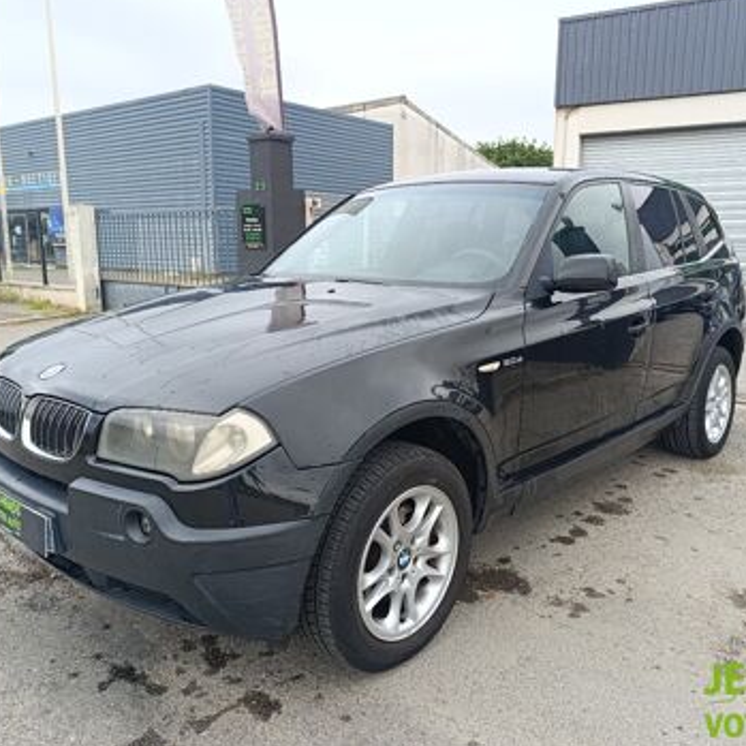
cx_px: 383
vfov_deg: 57.3
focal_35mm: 28
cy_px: 371
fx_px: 683
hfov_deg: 57.3
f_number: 1.6
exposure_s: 1/100
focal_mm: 6.14
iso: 64
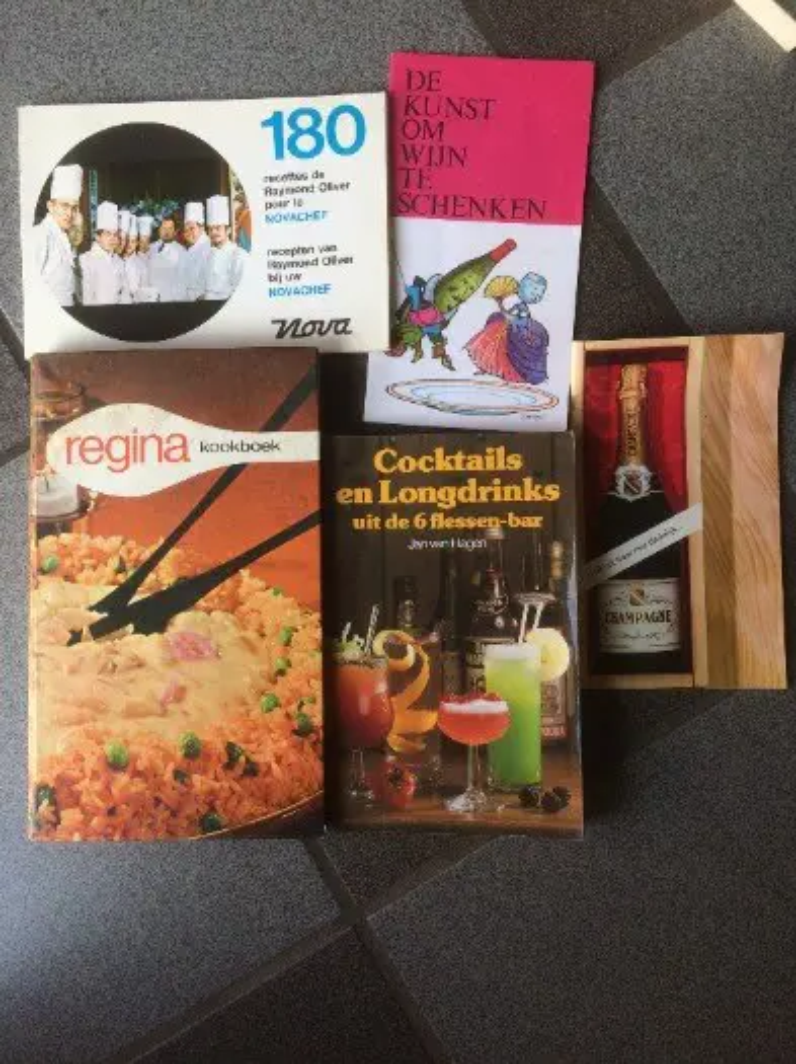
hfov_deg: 48.2
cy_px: 532
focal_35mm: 29
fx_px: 890
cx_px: 398
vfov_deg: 61.7
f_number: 2.2
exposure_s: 1/219
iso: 32
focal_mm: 4.15
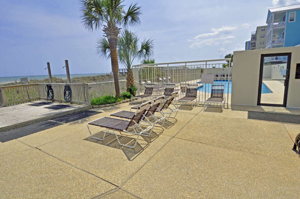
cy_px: 100
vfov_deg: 67.2
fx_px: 150
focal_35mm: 18
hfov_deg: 90.1
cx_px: 150
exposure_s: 1/400
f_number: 10
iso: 200
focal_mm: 12
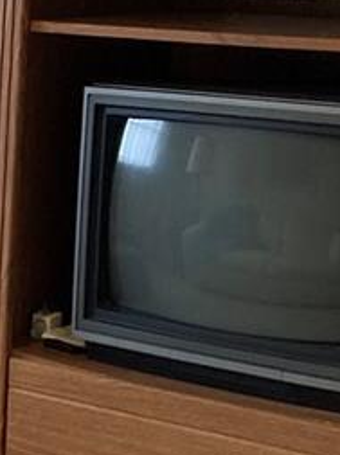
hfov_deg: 10.3
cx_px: -315
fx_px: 1746
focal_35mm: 133
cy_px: 279
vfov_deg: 14.8
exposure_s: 1/60
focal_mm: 3.99
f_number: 1.8
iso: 160
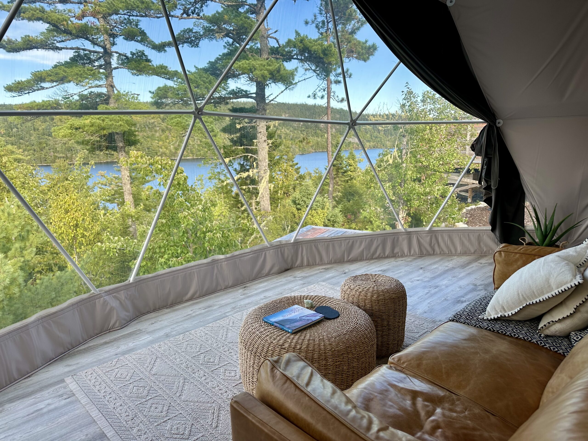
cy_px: 220
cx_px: 294
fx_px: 408
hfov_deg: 71.6
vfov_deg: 56.8
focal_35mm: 24
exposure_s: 1/564
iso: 80
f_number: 1.78
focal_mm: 6.86
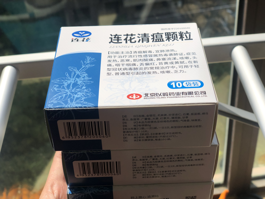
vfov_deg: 28.0
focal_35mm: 52
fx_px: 398
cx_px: 132
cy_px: 100
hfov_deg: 36.8
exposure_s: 1/676
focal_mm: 6
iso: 16
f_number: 2.4
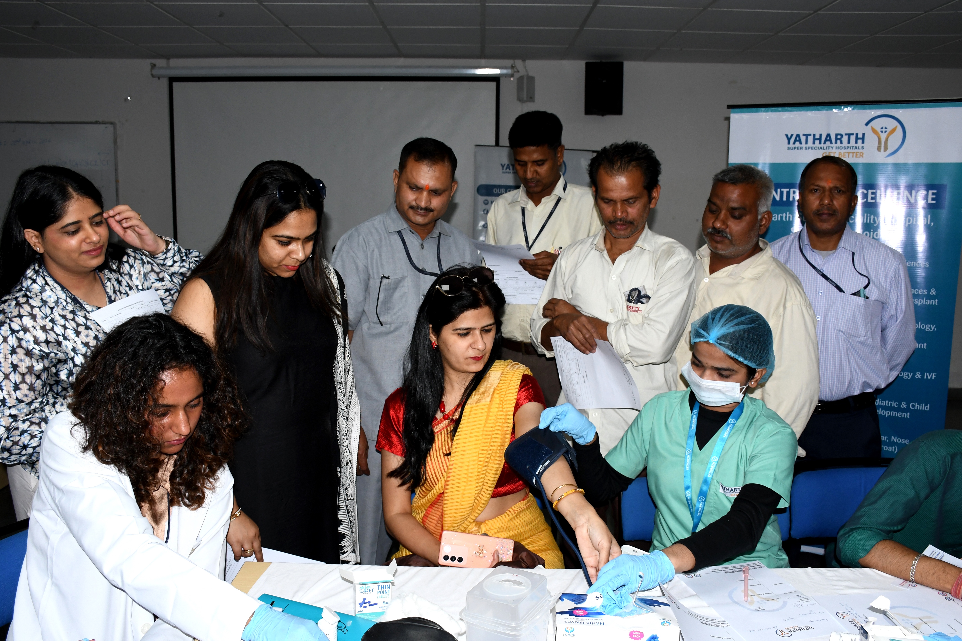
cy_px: 320
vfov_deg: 43.6
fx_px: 802
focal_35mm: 30
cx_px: 481
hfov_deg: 61.9
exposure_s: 1/125
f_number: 6.3
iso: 800
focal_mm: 20
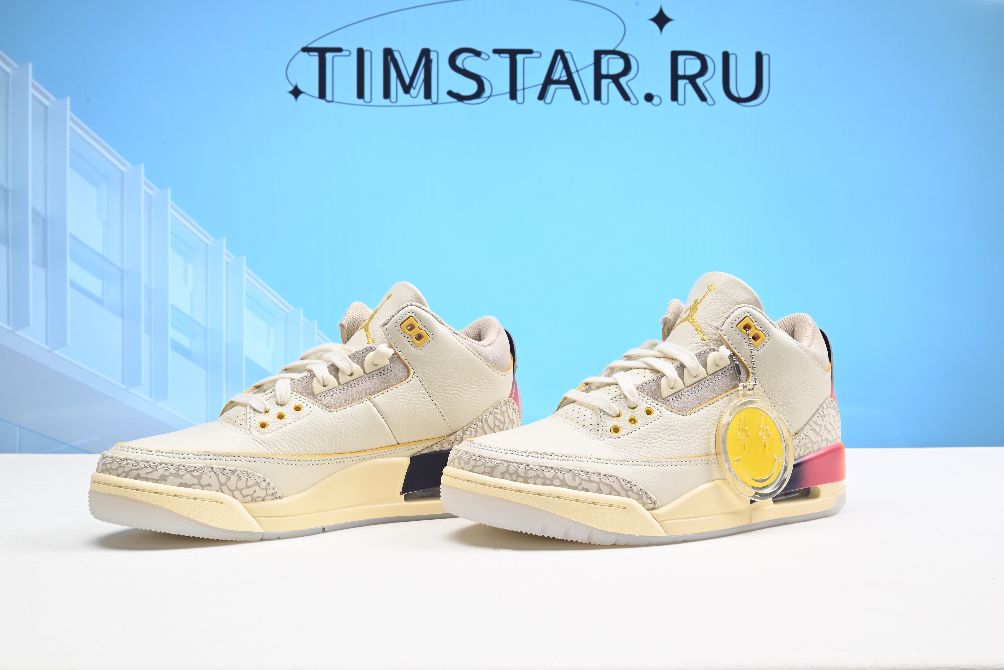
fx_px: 1004
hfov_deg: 53.1
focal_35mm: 36
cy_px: 335
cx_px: 502
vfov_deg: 36.9
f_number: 16
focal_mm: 36
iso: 100
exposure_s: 1/2
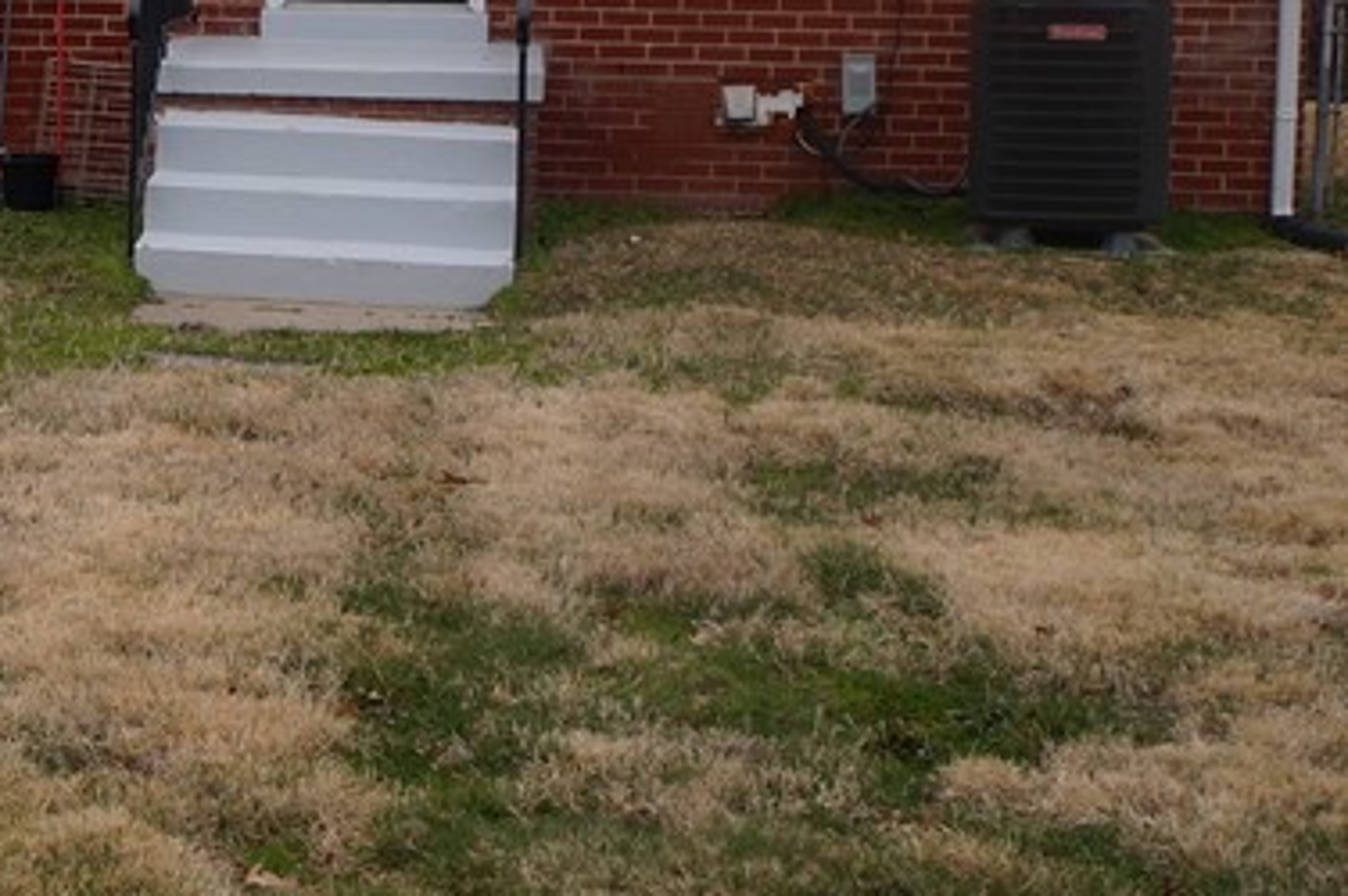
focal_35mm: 78
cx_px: -219
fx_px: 2918
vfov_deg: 17.1
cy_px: 14
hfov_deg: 23.9
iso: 100
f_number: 6.3
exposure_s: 1/80
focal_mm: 18
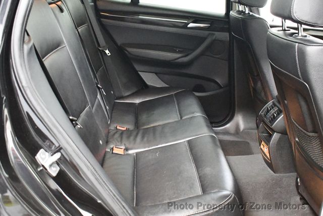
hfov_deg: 42.7
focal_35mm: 46
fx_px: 413
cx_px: 162
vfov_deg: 29.3
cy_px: 108
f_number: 3.8
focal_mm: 23
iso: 12800
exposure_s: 1/60
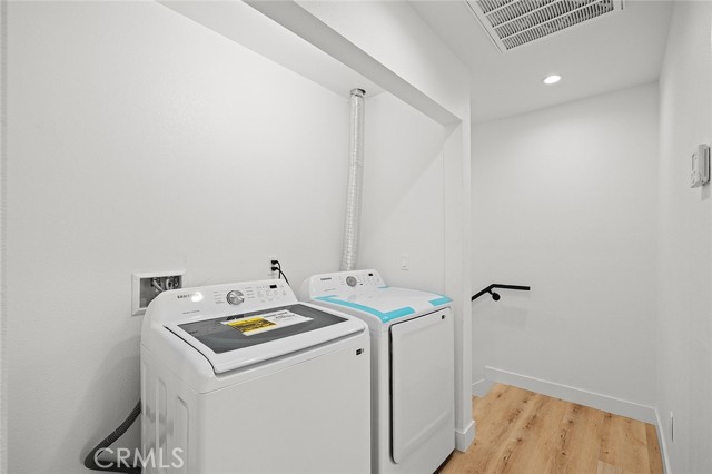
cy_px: 237
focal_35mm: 15
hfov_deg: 100.4
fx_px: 297
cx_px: 356
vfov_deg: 77.3
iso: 640
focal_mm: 15
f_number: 4
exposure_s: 1/250
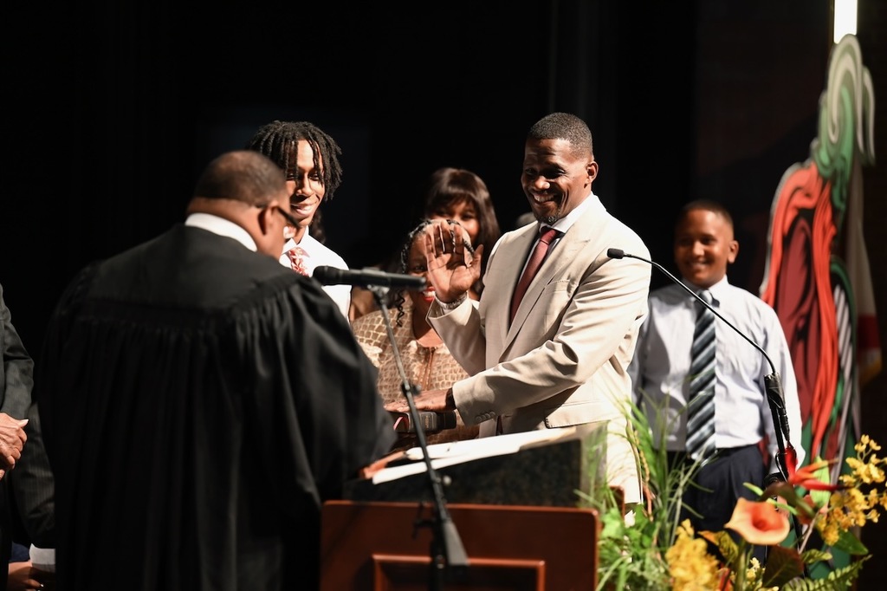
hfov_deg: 13.7
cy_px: 296
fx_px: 3694
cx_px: 444
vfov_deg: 9.1
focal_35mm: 150
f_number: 3.2
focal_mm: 150
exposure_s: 1/80
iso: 640
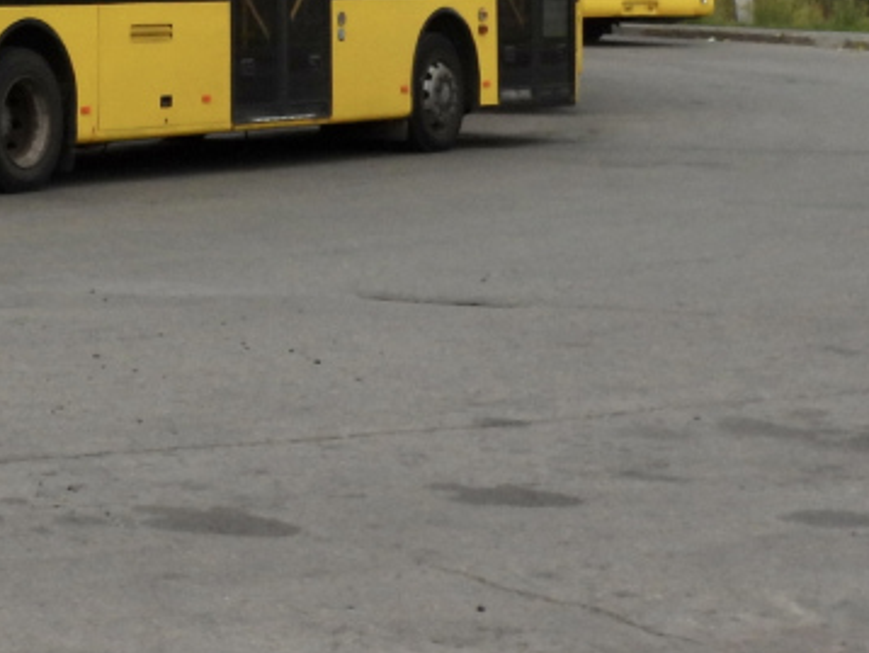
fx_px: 3190
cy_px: -365
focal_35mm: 127
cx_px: -551
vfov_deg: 11.2
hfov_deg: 14.2
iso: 140
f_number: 3.2
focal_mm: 6.2
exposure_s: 1/30
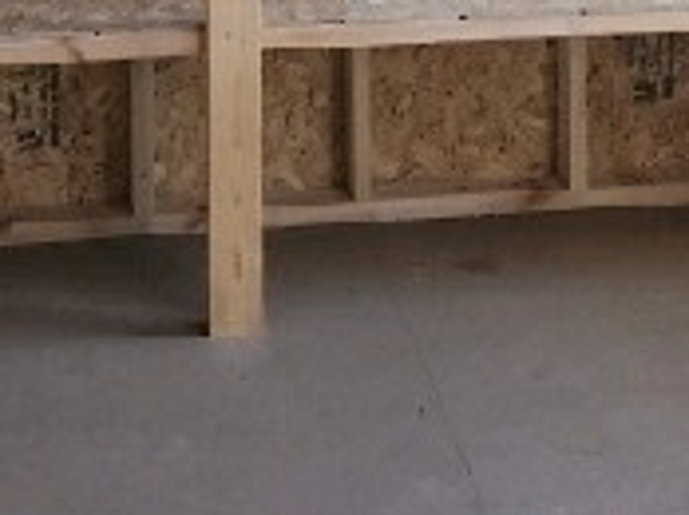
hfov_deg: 18.6
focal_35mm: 106
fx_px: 2107
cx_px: 348
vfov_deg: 12.0
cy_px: -586
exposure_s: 1/60.2
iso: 125
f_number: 1.8
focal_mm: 5.4
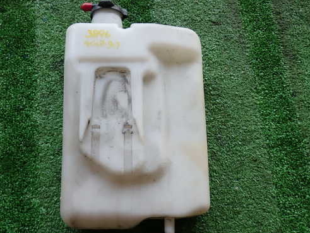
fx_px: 394
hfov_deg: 42.8
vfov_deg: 32.8
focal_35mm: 44
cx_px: 128
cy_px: 126
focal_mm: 6.37
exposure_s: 1/80
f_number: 2.5
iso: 160
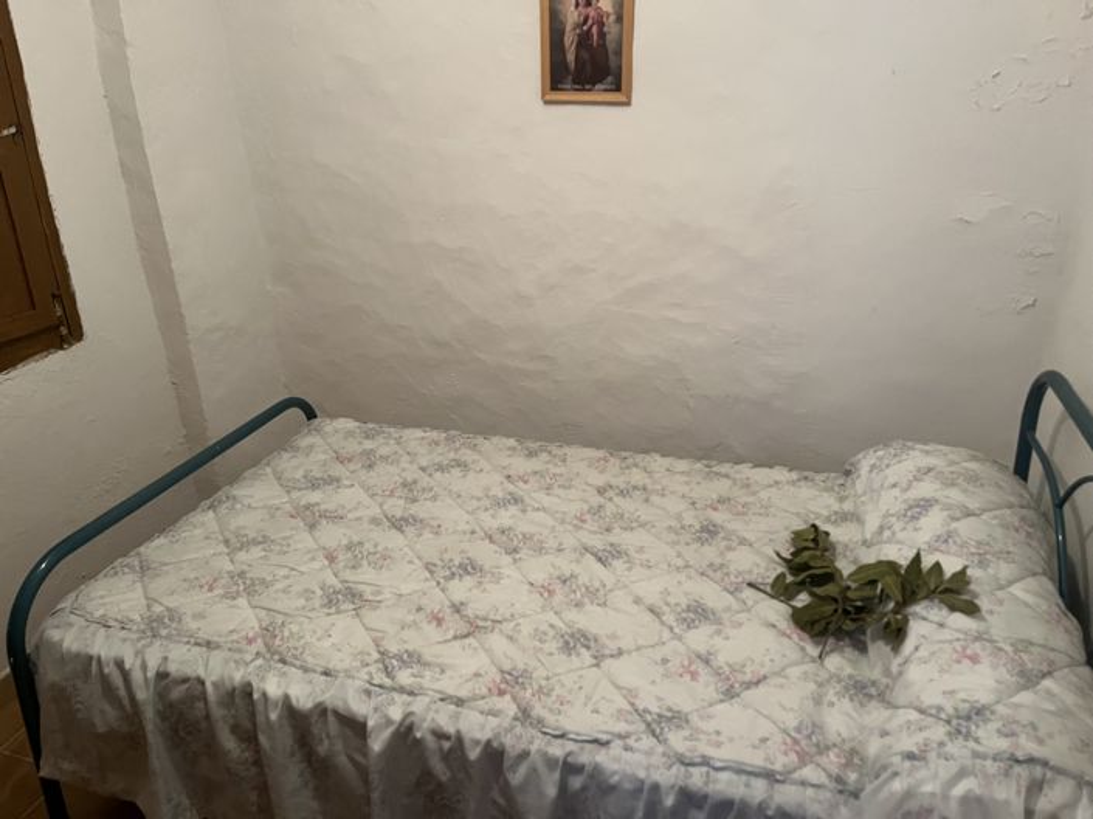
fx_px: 821
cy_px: 410
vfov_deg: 53.0
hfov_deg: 67.3
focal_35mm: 26
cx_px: 546
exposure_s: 1/50
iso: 500
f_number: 1.6
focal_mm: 5.1
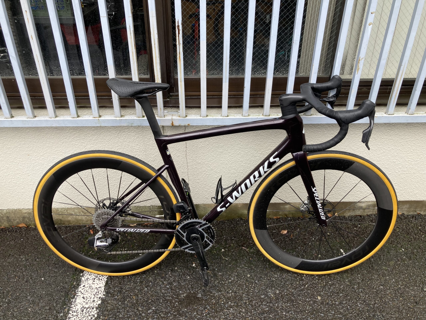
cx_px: 213
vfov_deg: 49.7
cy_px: 160
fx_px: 345
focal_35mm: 28
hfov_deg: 63.4
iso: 20
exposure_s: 1/330
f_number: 1.8
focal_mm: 3.99
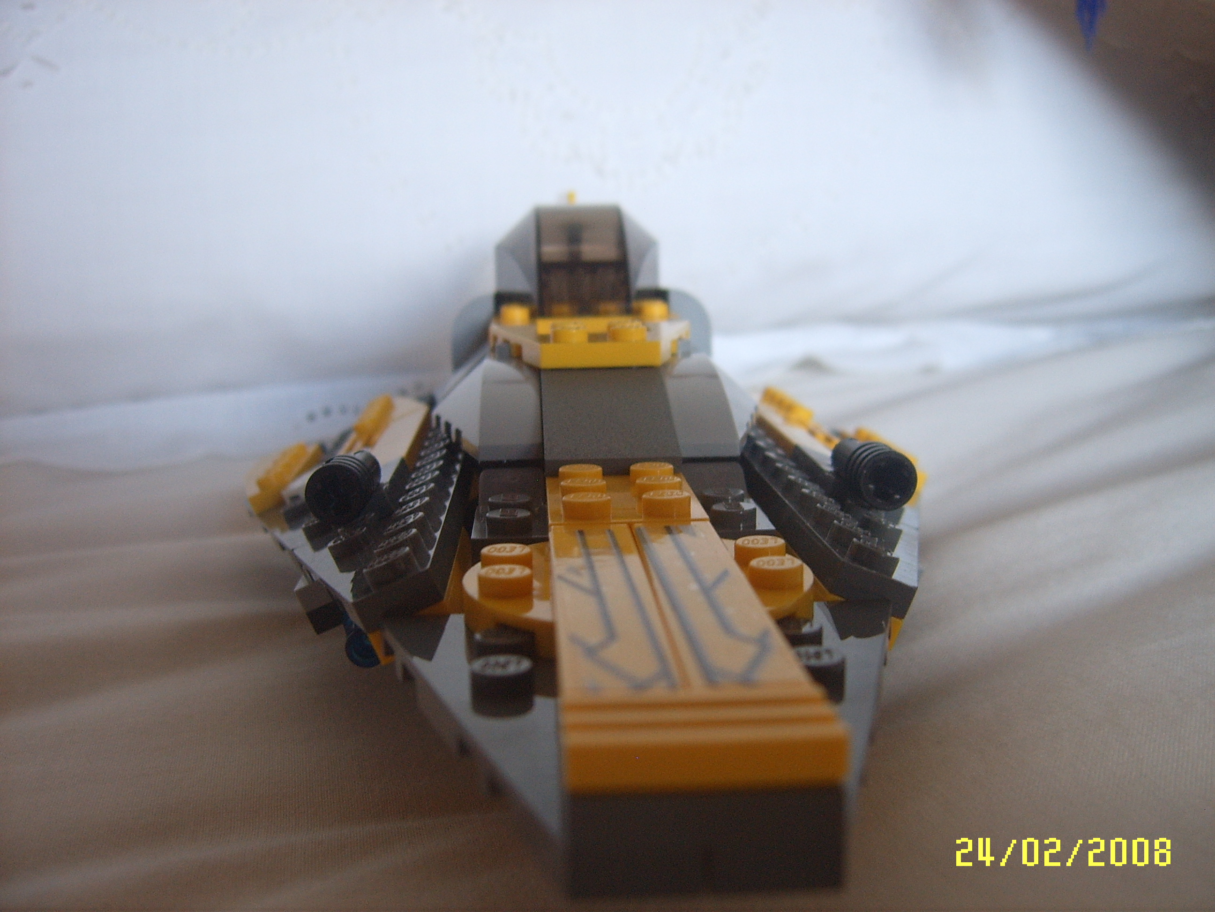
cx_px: 608
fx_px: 1228
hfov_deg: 52.6
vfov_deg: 40.7
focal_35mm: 35
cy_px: 456
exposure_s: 1/30
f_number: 2.8
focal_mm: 5.8
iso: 83
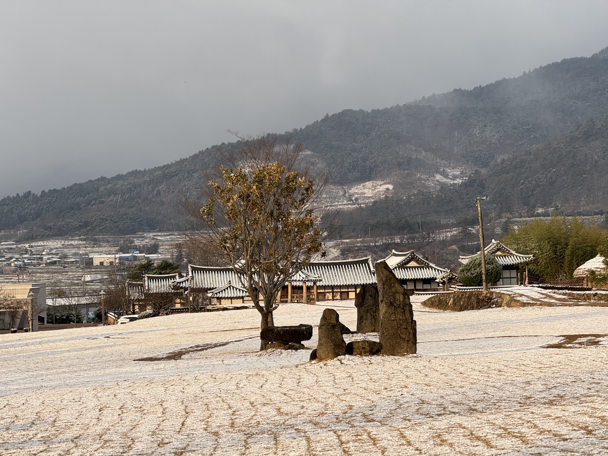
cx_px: 304
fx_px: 2108
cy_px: 228
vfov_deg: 12.3
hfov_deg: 16.4
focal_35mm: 120
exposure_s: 1/439
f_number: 2.8
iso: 64
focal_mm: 15.66
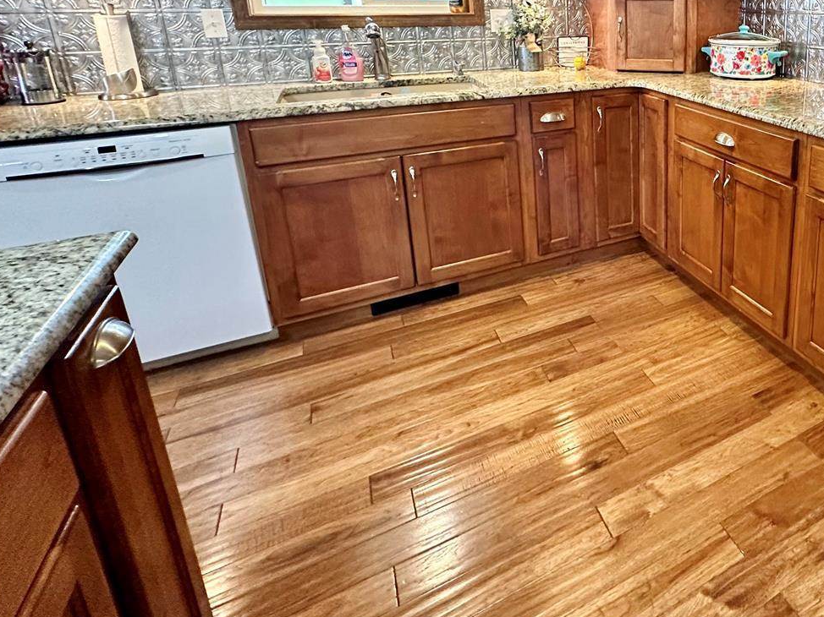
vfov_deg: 55.3
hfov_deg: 66.6
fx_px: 547
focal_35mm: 23
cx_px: 667
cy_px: 135
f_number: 2.2
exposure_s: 1/60
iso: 500
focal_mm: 2.22
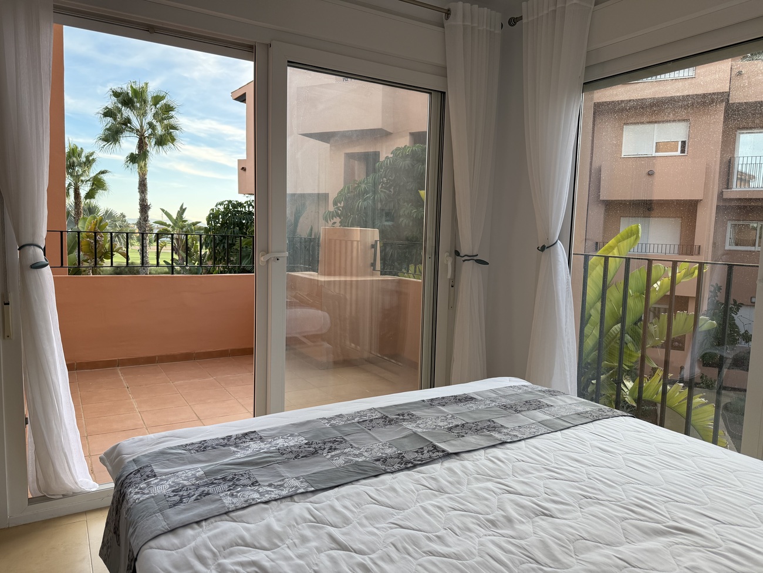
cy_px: 286
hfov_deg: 71.6
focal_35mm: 24
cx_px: 382
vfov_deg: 56.8
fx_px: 529
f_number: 1.78
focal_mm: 6.76
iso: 100
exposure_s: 1/617
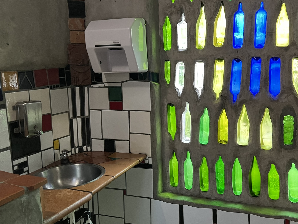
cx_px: 186
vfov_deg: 39.6
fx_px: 310
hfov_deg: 50.8
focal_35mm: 36
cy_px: 106
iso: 200
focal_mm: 5.7
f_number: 1.5
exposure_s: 1/60
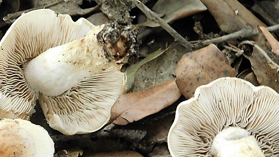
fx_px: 888
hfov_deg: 17.8
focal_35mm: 120
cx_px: 105
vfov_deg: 10.1
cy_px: 139
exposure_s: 1/15
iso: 400
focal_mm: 12.6
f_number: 4.3
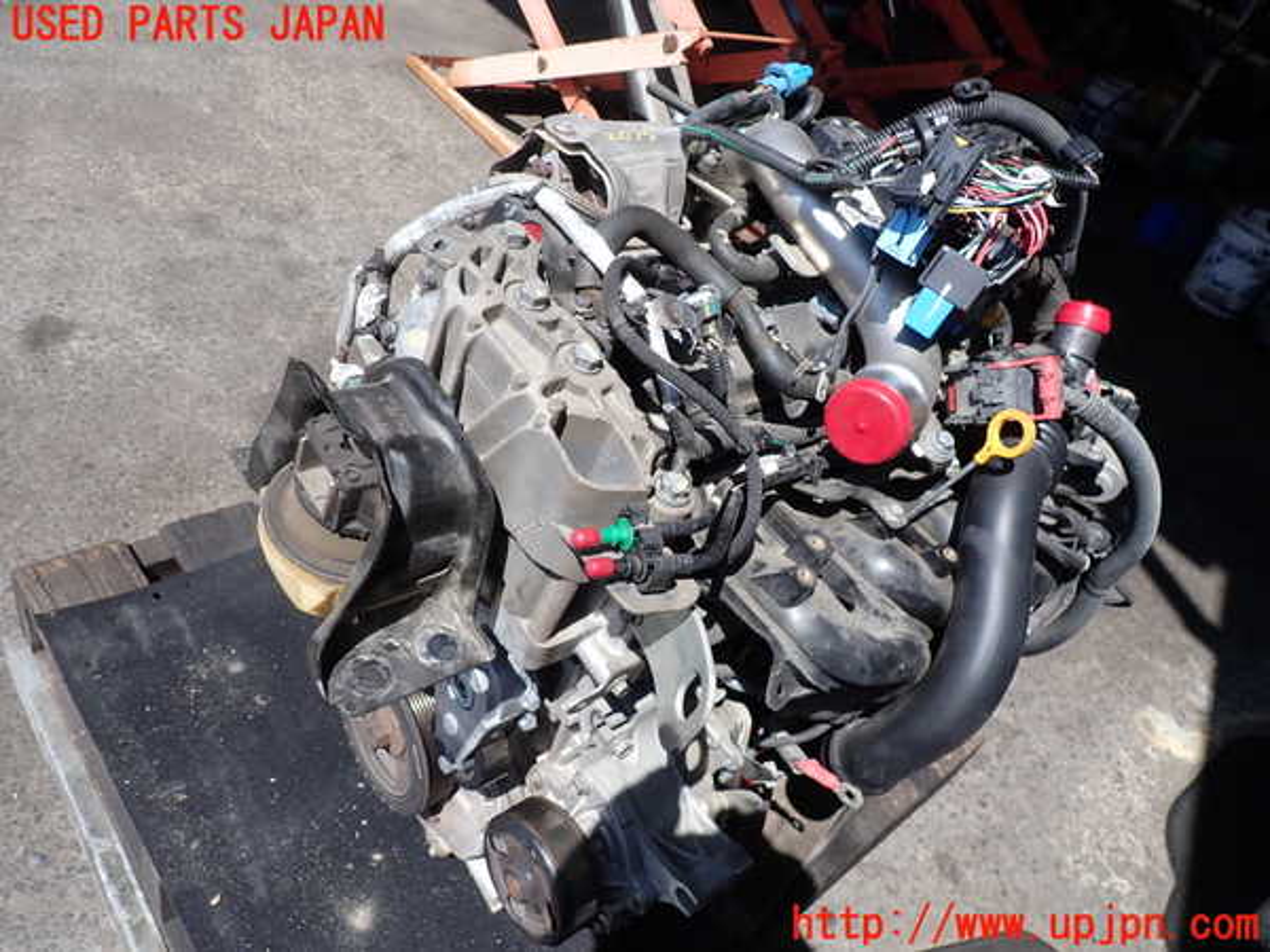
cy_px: 476
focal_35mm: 25
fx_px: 917
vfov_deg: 54.9
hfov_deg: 69.4
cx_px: 635
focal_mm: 4.5
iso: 100
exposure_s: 1/1000
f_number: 2.8
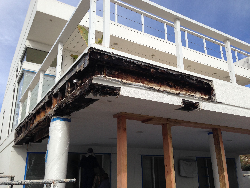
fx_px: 238
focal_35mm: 33
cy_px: 94
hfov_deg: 55.4
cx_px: 125
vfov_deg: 42.9
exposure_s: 1/1506
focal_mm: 4.12
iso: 50
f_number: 2.4
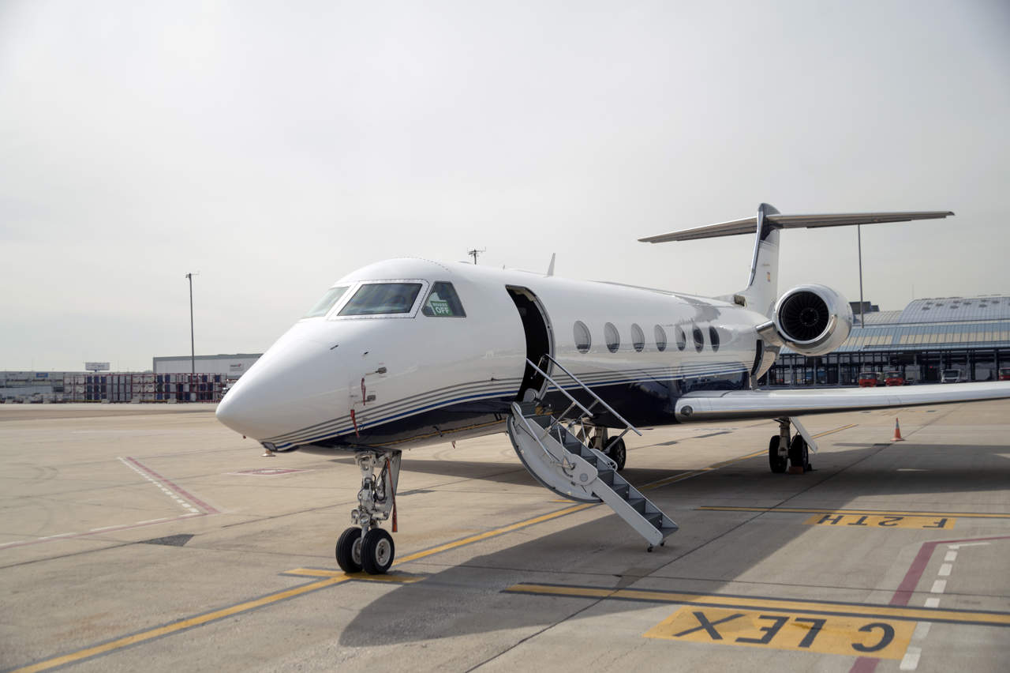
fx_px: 981
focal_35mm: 35
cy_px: 336
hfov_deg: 54.5
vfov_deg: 37.8
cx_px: 505
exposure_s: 1/2500
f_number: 4
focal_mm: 35
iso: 100
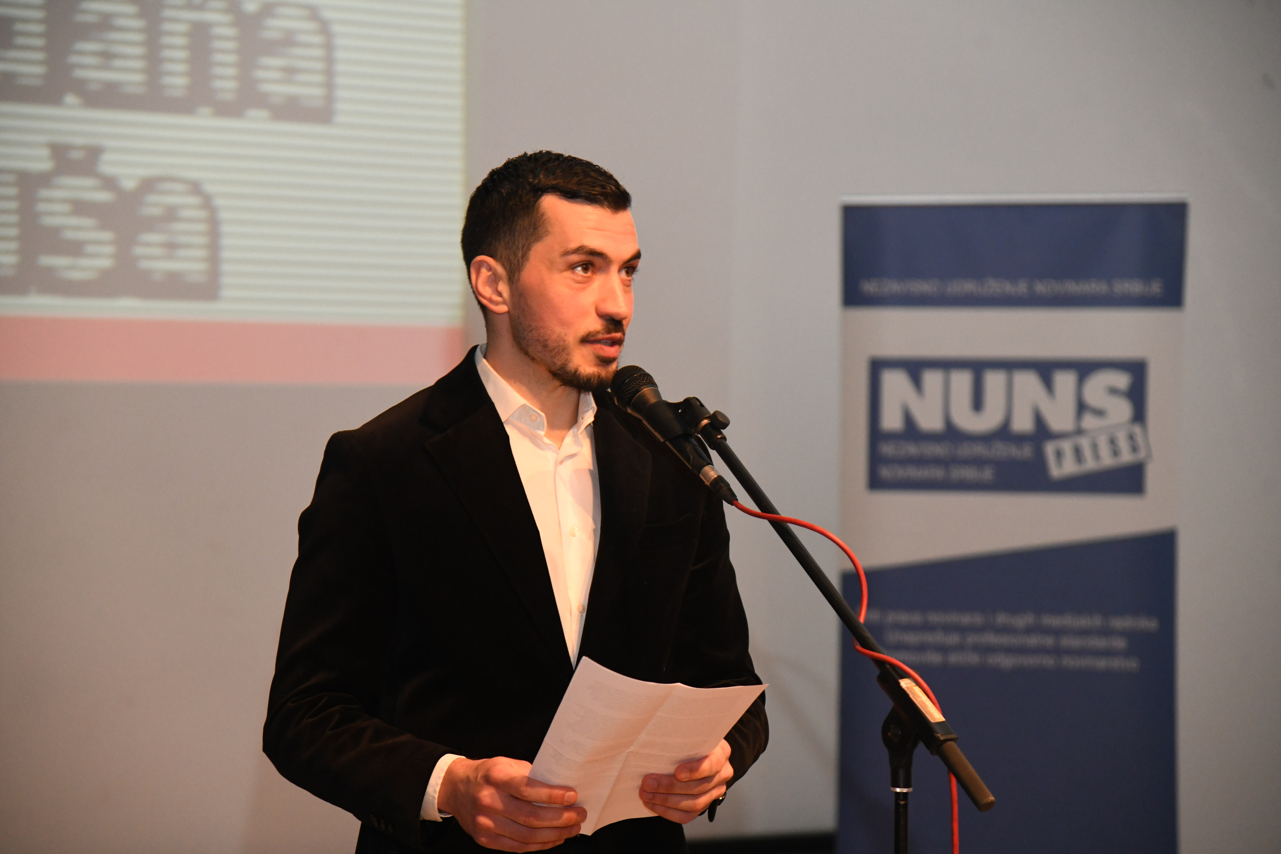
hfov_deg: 20.4
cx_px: 640
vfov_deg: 13.7
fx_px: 3558
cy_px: 427
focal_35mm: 100
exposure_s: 1/160
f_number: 4.5
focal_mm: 100
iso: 4000
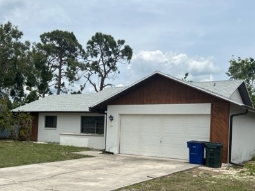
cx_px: 123
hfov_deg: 44.8
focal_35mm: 42
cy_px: 129
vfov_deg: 34.0
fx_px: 309
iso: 50
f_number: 1.5
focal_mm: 5.7
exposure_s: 1/8696
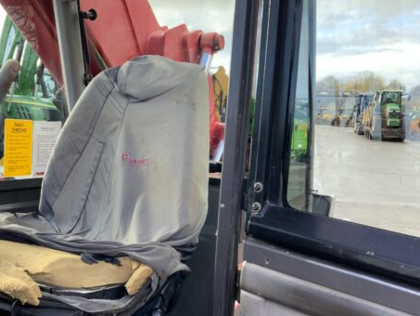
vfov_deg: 35.0
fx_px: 498
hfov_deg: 44.7
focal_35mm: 41
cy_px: 193
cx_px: 124
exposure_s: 1/123
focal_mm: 3
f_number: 1.8
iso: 16
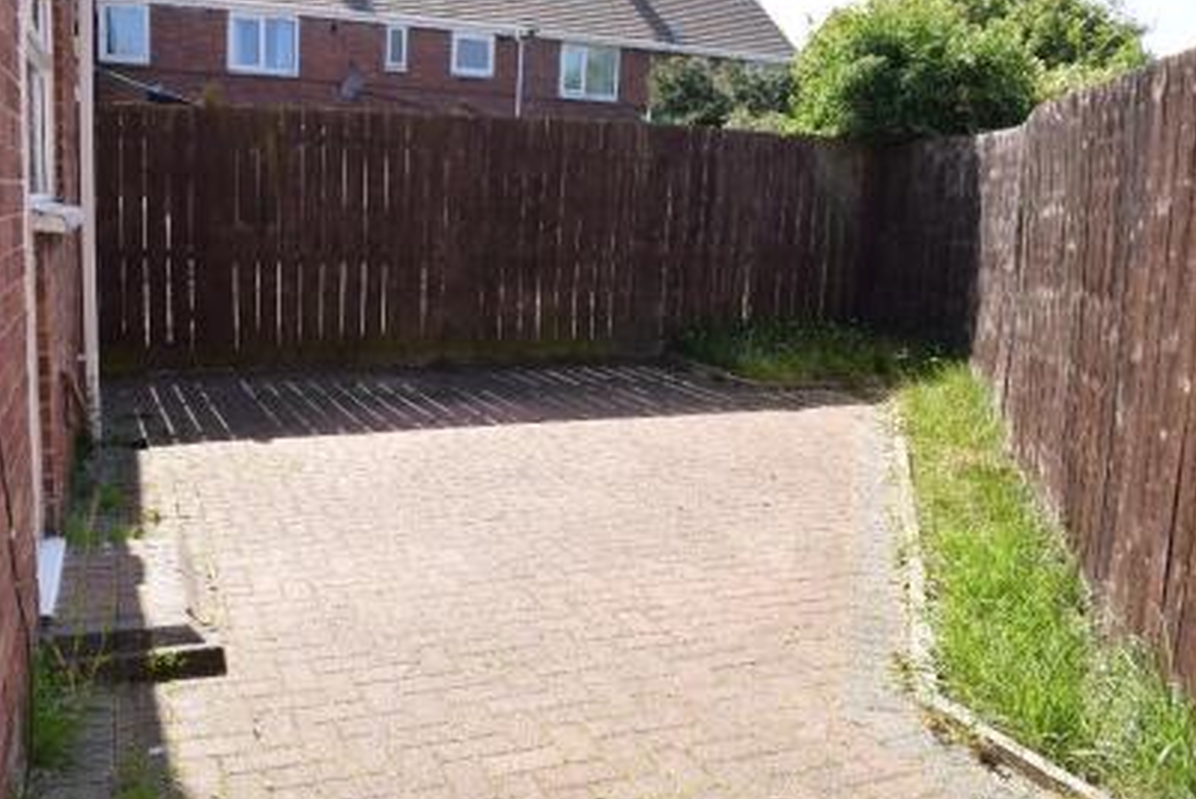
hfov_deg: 58.5
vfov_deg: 41.2
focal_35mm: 32
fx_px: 1064
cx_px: 534
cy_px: 431
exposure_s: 1/320
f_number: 9
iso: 400
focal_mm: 18
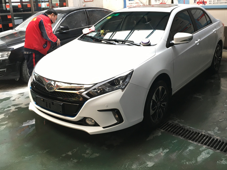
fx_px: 236
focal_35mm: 36
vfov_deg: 39.4
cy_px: 65
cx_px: 116
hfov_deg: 51.4
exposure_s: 1/33
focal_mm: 4.15
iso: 80
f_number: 2.2
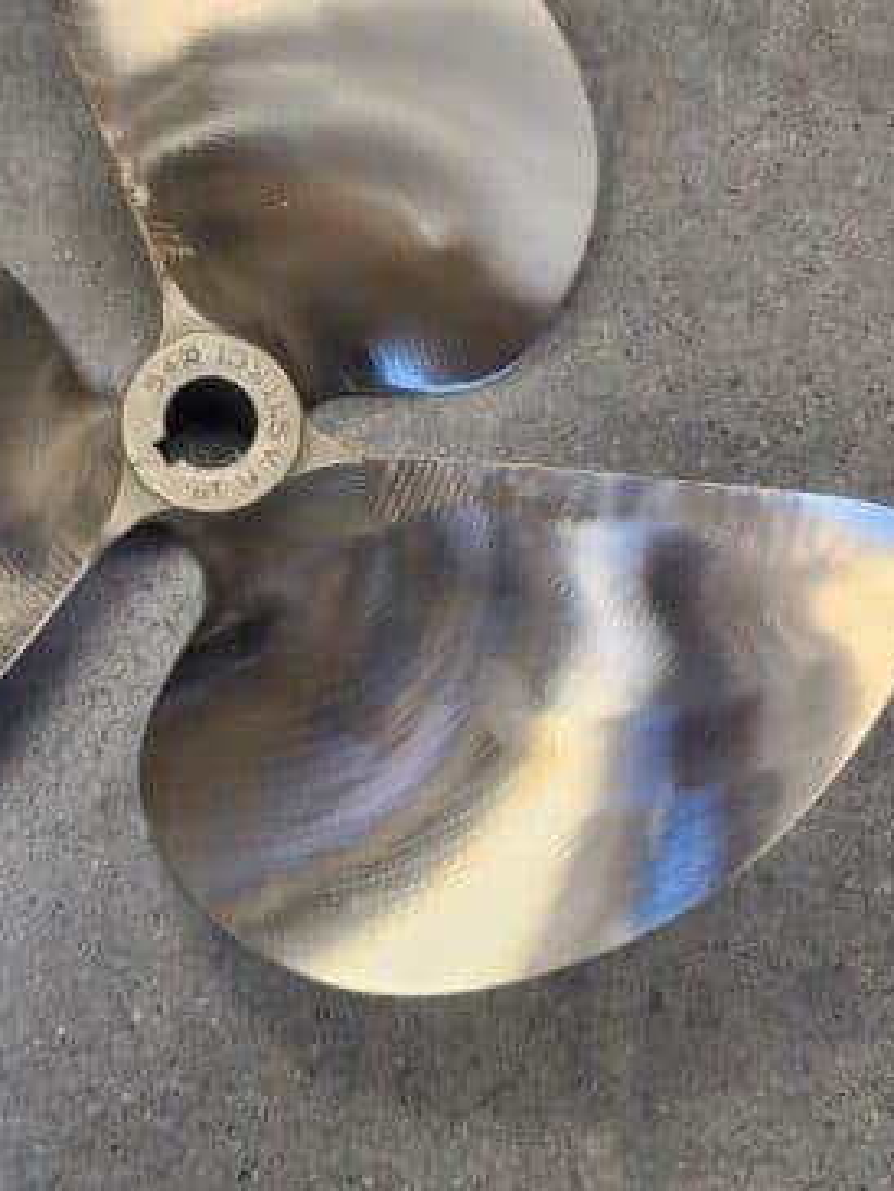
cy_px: 462
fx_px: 1445
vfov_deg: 44.5
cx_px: 215
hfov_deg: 33.6
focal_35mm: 42
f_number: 1.8
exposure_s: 1/120
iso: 250
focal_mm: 6.4
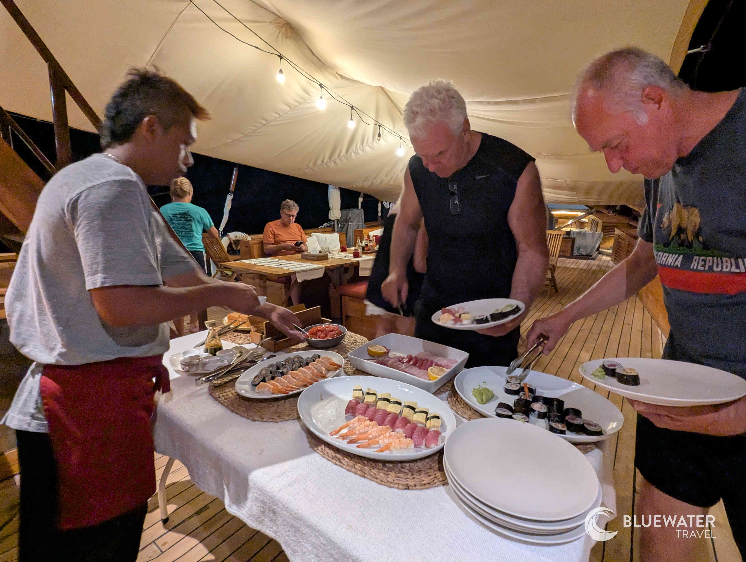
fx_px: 345
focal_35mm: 16
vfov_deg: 78.2
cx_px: 373
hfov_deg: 94.4
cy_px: 281
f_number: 2.2
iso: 556
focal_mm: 2.35
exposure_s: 1/25.8
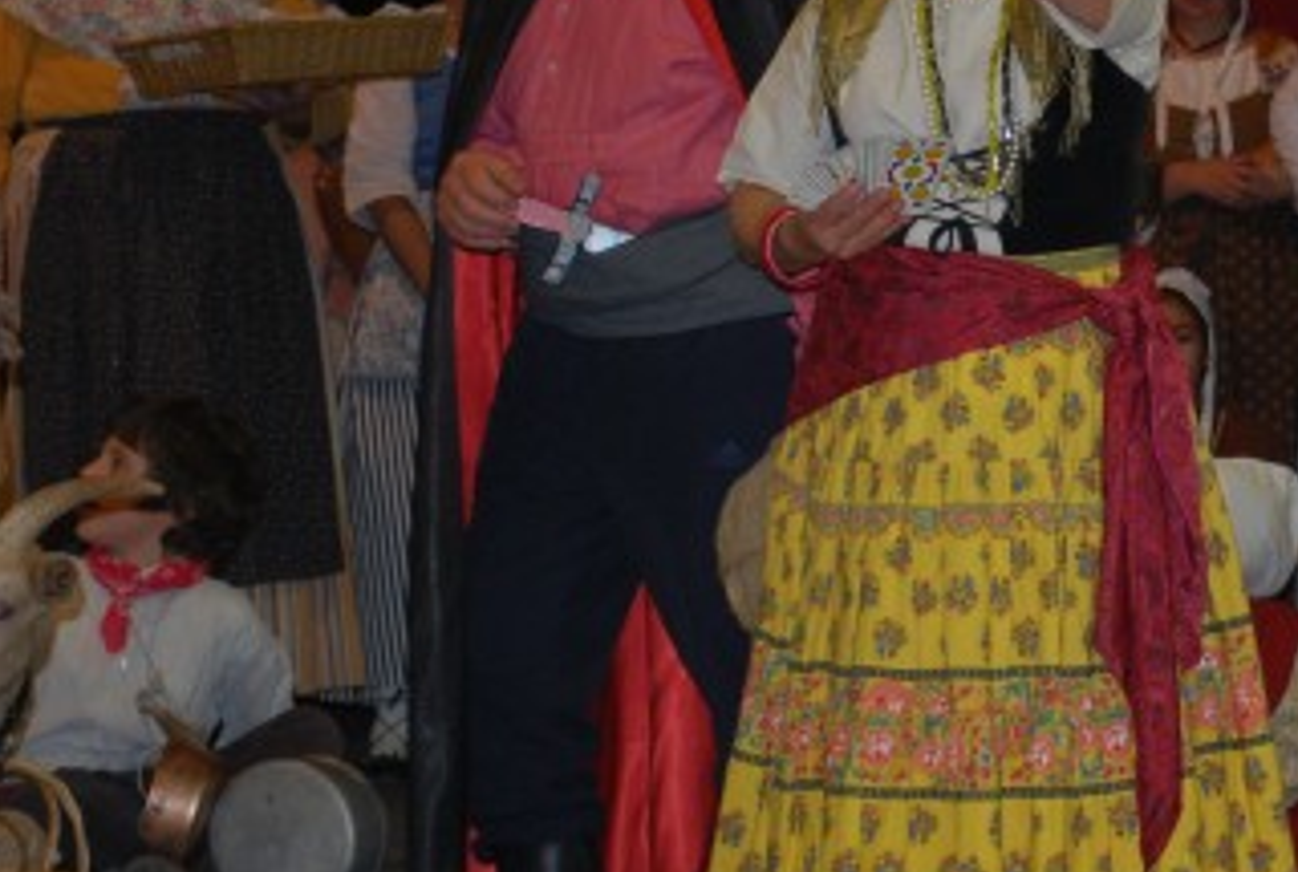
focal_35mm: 144
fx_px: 5204
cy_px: 355
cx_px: 1209
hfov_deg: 14.1
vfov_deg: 9.6
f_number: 5.6
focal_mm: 48
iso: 360
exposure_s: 1/60
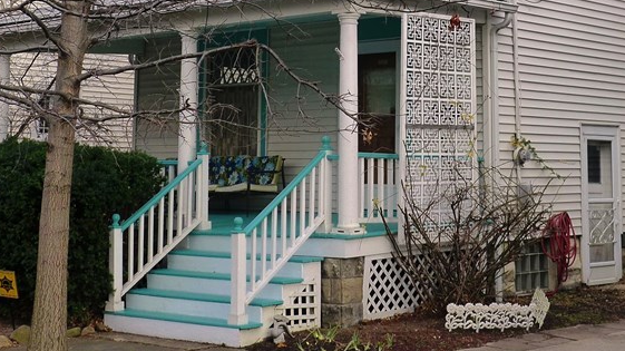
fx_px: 1242
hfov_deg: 28.2
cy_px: -39
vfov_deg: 15.6
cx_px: 360
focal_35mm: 75
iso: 160
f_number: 2
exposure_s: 1/640
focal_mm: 7.3
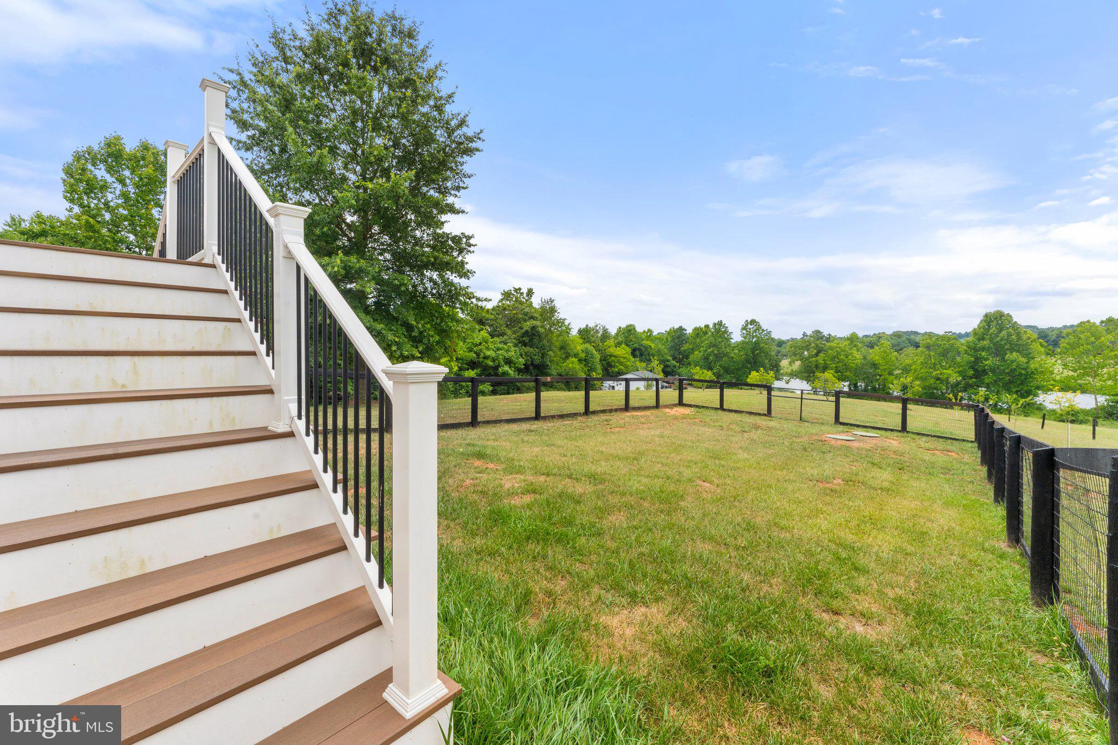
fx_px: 435
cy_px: 372
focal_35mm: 14
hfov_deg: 104.3
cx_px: 559
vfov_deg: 81.2
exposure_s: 1/200
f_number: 14
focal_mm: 14
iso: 320
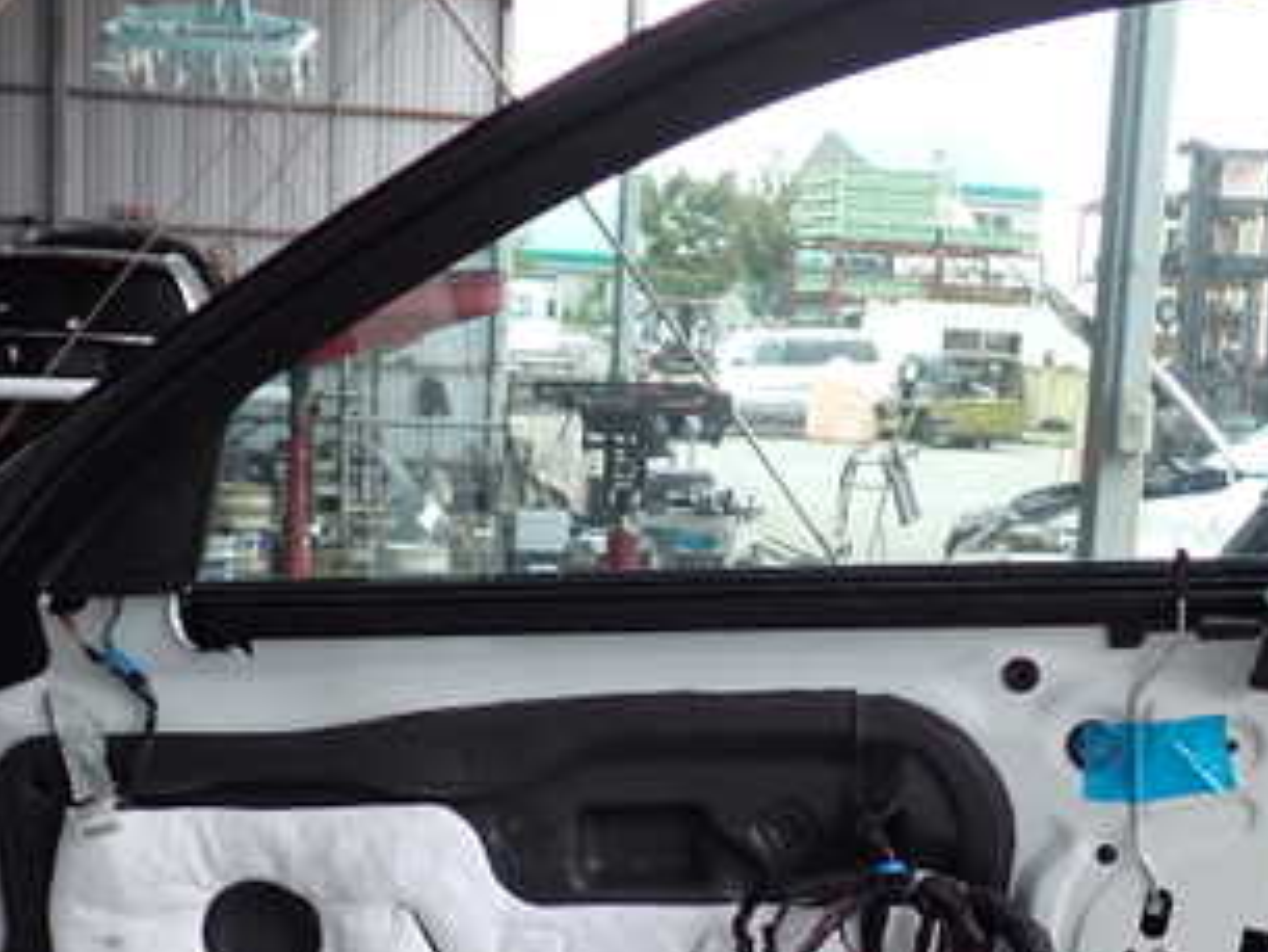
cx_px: 707
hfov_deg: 32.7
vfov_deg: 24.6
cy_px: 686
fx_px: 2162
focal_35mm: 59
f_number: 2.3
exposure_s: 1/320
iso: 100
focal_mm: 5.4
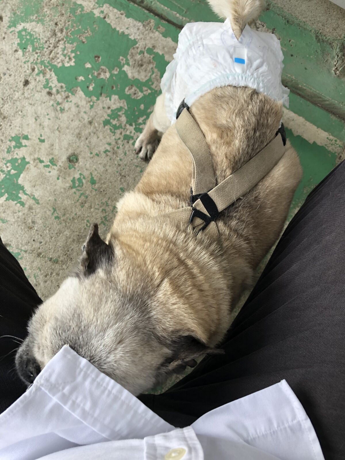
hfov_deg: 49.7
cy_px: 230
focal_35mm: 28
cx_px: 172
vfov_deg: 63.4
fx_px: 372
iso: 20
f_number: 1.8
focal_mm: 3.99
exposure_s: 1/127
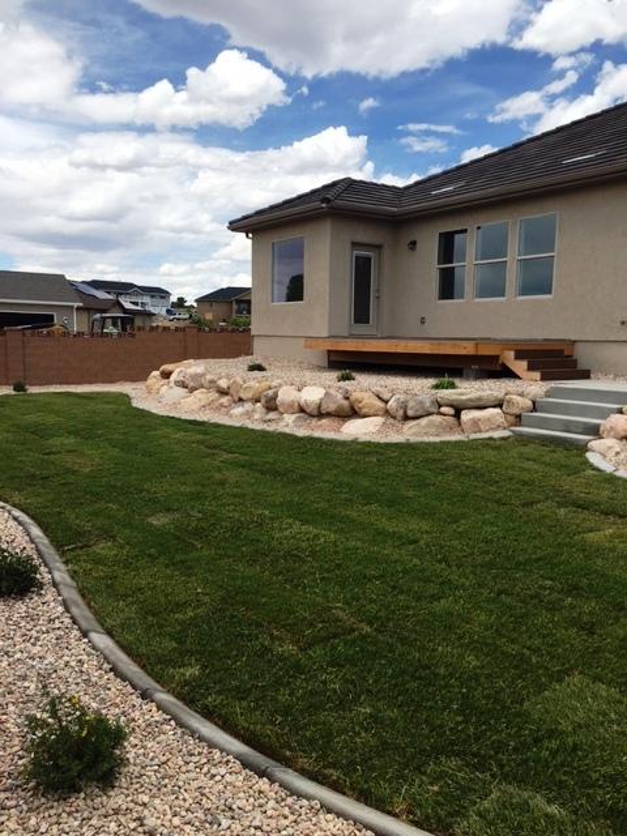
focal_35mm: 29
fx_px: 700
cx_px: 314
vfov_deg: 61.7
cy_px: 418
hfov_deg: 48.2
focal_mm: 4.15
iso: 25
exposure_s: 1/1570
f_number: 2.2
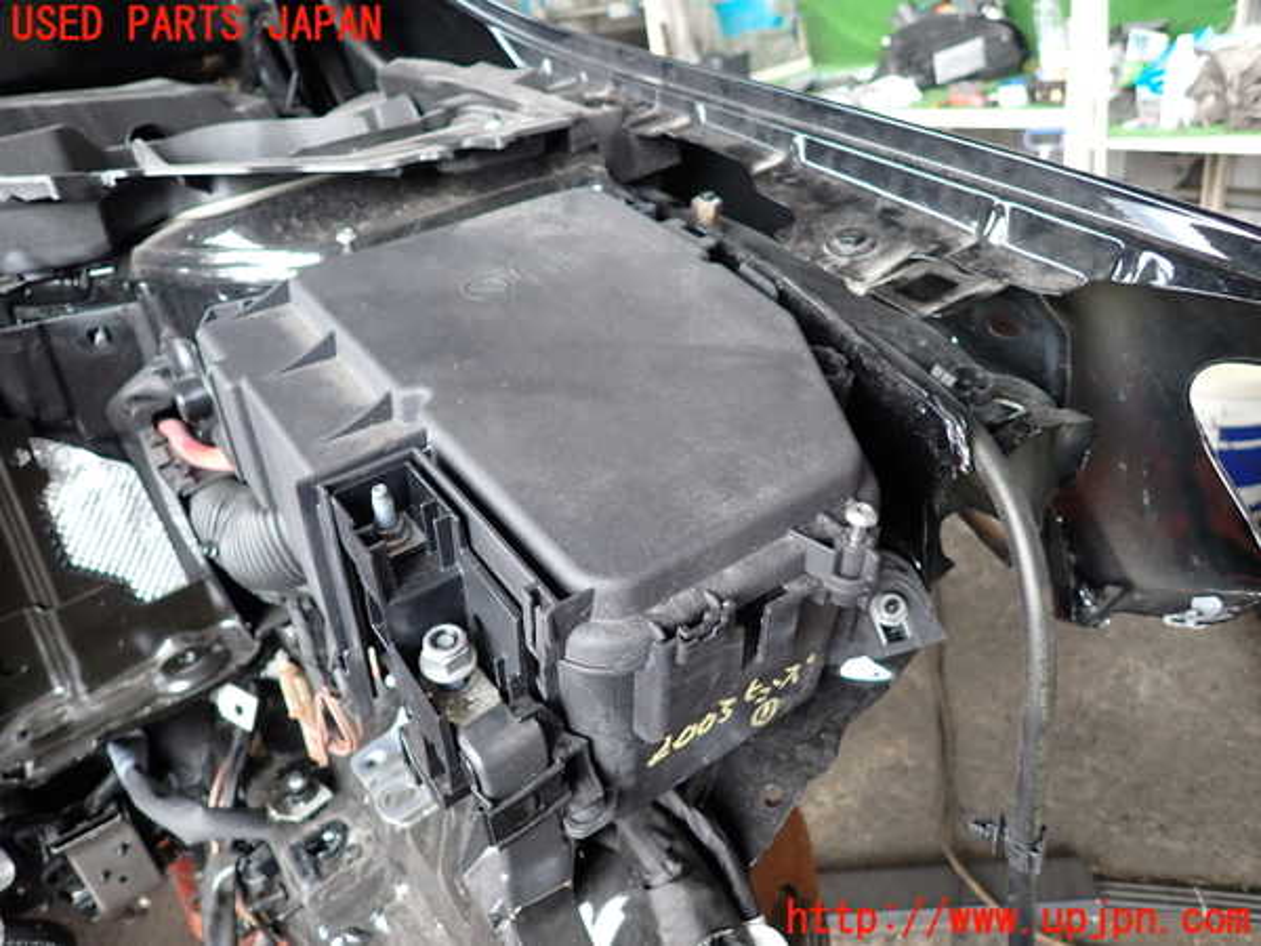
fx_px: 911
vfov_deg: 54.9
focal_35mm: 25
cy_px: 473
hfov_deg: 69.4
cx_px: 630
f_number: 2
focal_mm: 4.5
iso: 200
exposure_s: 1/80
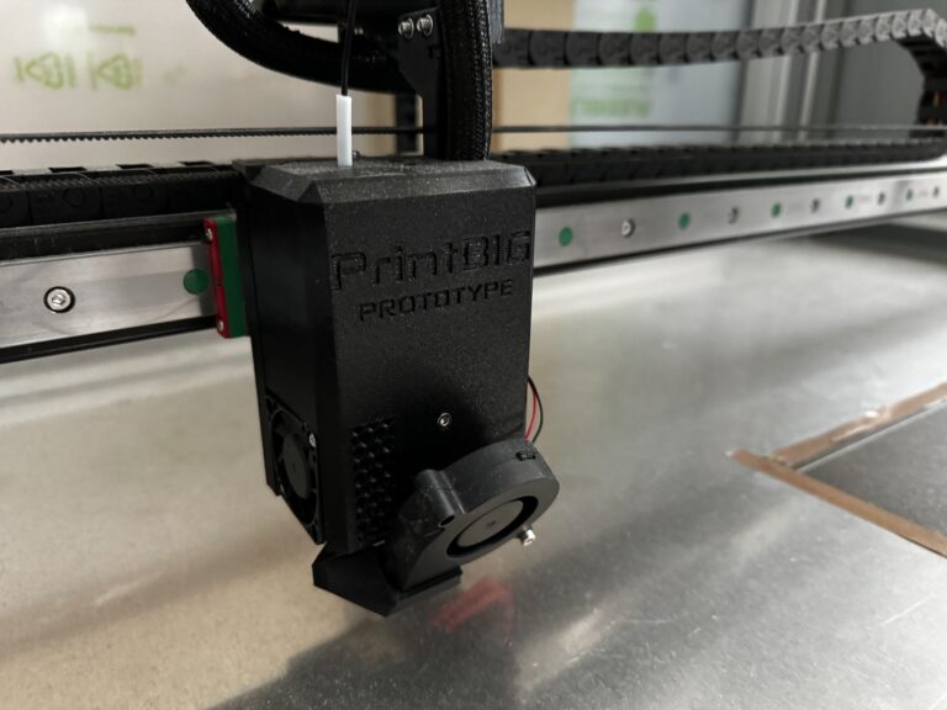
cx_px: 474
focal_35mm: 24
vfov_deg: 56.8
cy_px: 355
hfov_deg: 71.6
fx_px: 657
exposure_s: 1/36
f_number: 1.78
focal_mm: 6.76
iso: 1000
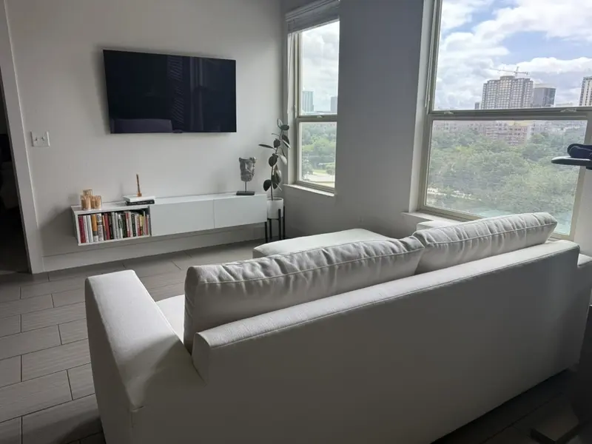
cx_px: 296
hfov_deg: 71.6
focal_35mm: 24
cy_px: 222
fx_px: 410
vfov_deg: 56.8
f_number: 1.78
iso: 80
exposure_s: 1/397
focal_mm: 6.76
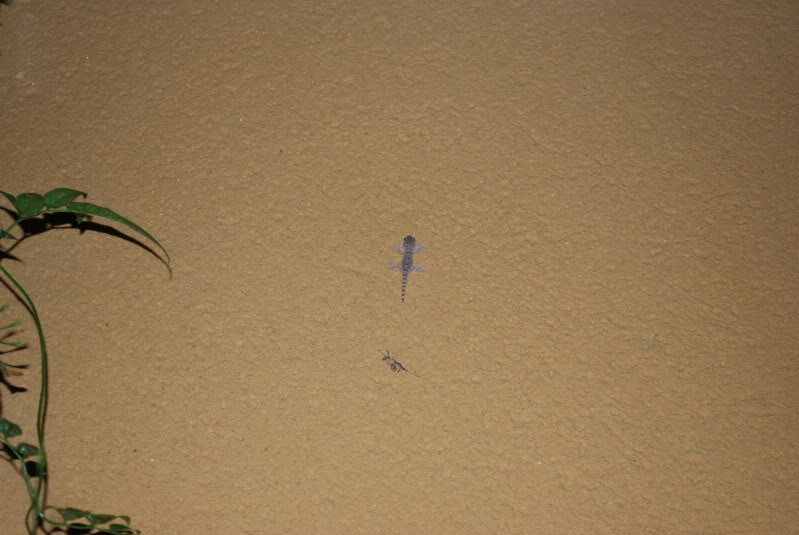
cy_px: 268
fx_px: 1600
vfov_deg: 19.0
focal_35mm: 72
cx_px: 400
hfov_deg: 28.0
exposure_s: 1/60
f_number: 5.6
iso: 200
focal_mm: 48
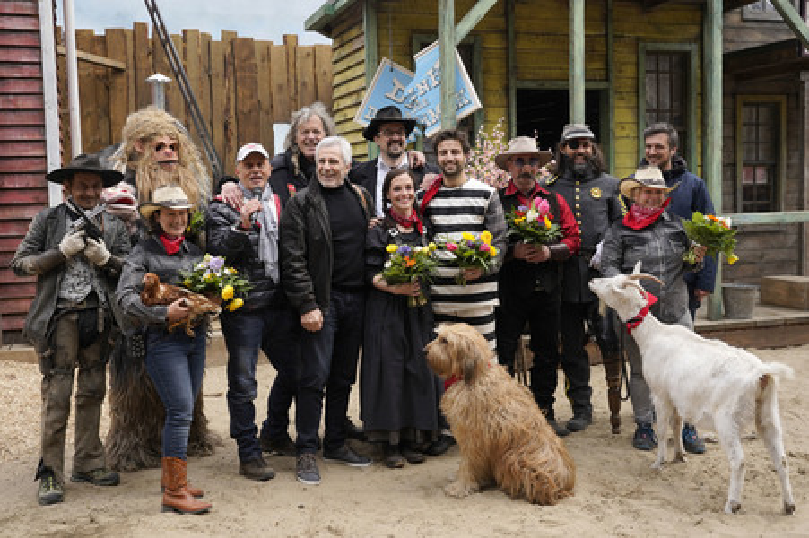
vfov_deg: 35.0
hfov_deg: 50.7
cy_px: 269
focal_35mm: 38
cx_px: 404
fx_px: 853
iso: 640
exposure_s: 1/1000
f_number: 6.3
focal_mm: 38
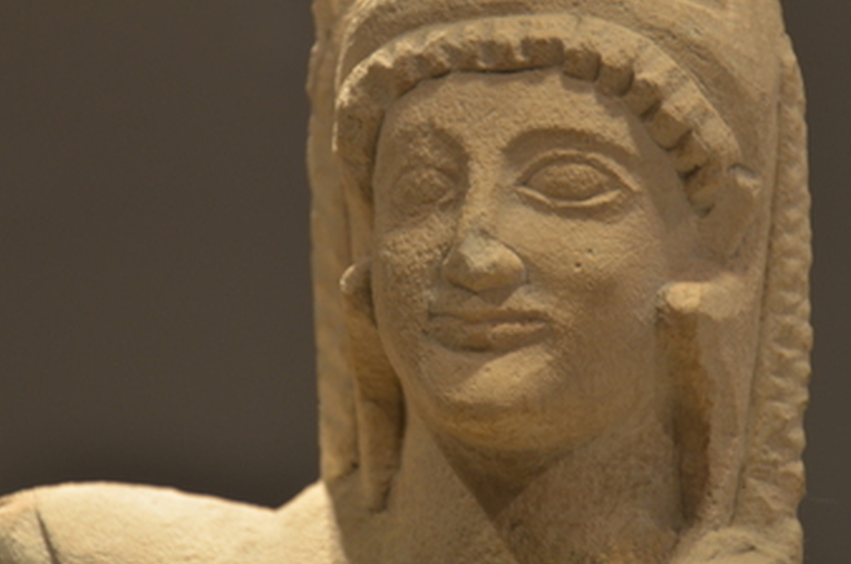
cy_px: 240
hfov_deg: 7.8
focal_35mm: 264
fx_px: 6221
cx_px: 458
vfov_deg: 5.2
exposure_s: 1/20
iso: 400
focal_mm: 135
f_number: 6
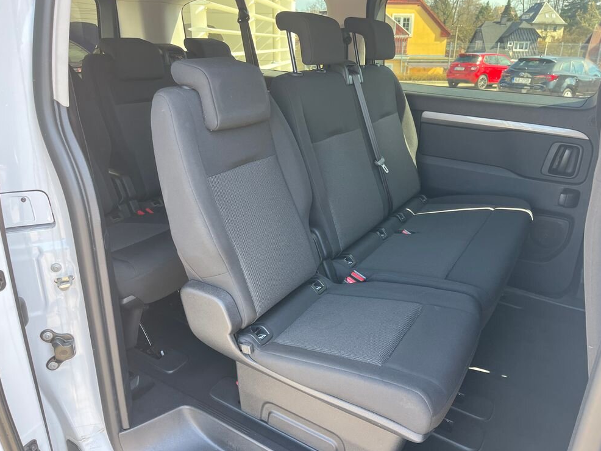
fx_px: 469
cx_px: 310
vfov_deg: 51.4
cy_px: 218
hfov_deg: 65.3
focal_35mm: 27
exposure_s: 1/121
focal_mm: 5.1
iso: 80
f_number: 1.6
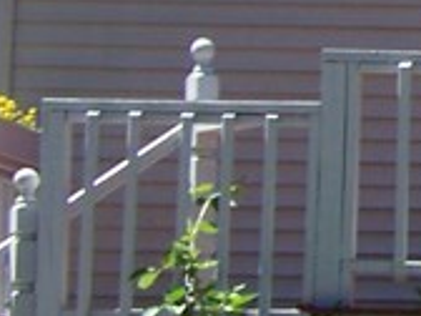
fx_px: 2809
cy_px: -150
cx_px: 1060
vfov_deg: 6.4
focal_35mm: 231
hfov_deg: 7.9
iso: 64
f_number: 2.8
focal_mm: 6.3
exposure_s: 1/400
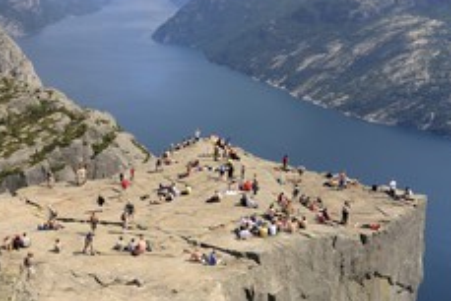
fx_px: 552
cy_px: 150
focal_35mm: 44
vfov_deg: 30.6
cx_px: 138
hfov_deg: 43.6
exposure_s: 1/160
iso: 200
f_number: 16
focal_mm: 24
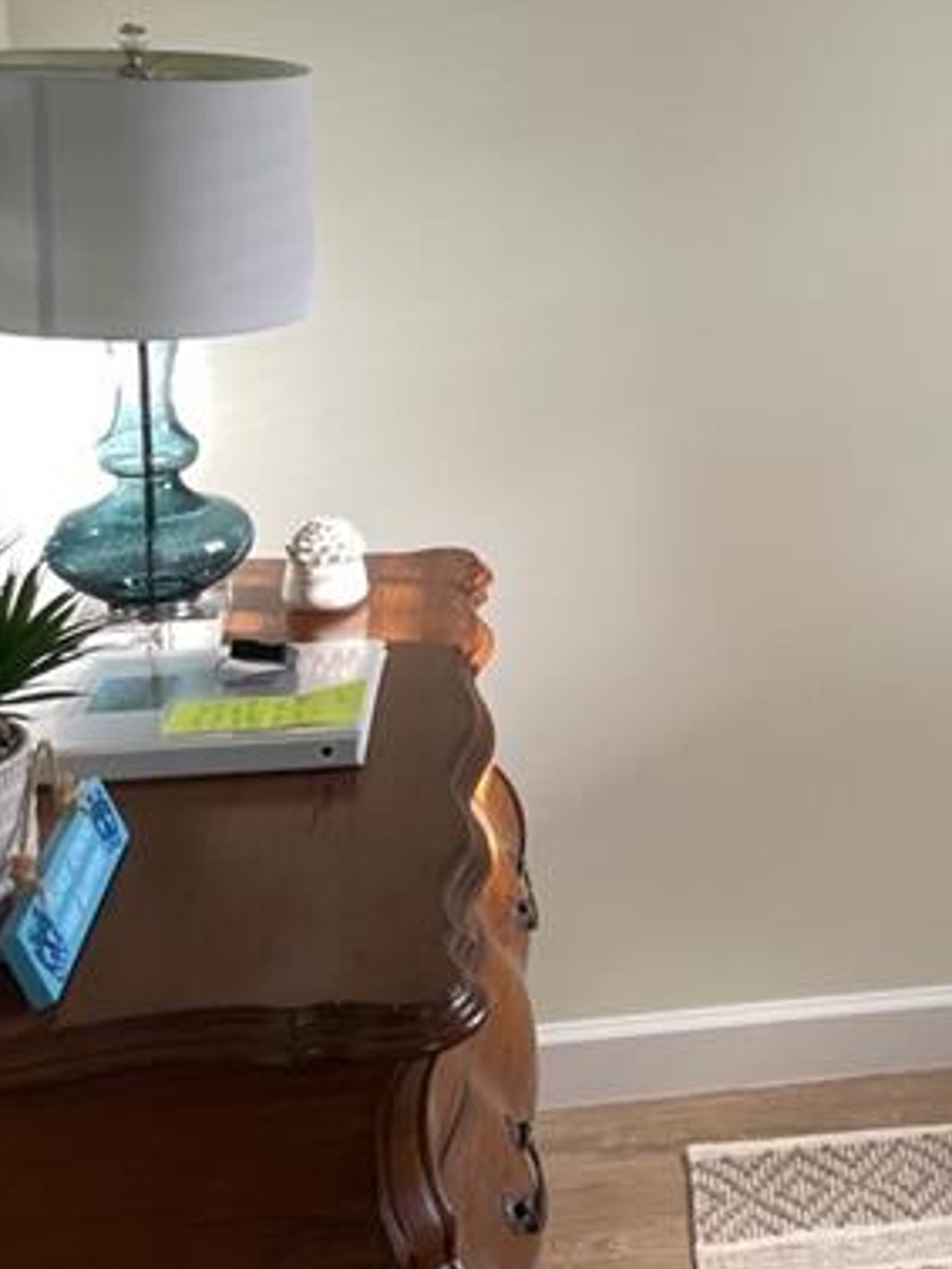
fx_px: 1942
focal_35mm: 53
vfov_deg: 35.3
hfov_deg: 26.1
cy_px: 300
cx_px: 959
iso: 80
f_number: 1.6
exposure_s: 1/121
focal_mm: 4.2
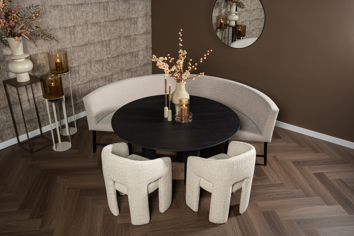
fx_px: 308
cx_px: 177
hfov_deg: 59.8
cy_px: 118
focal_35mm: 31
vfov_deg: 41.9
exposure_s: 1/40
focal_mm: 31.3
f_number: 4
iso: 800
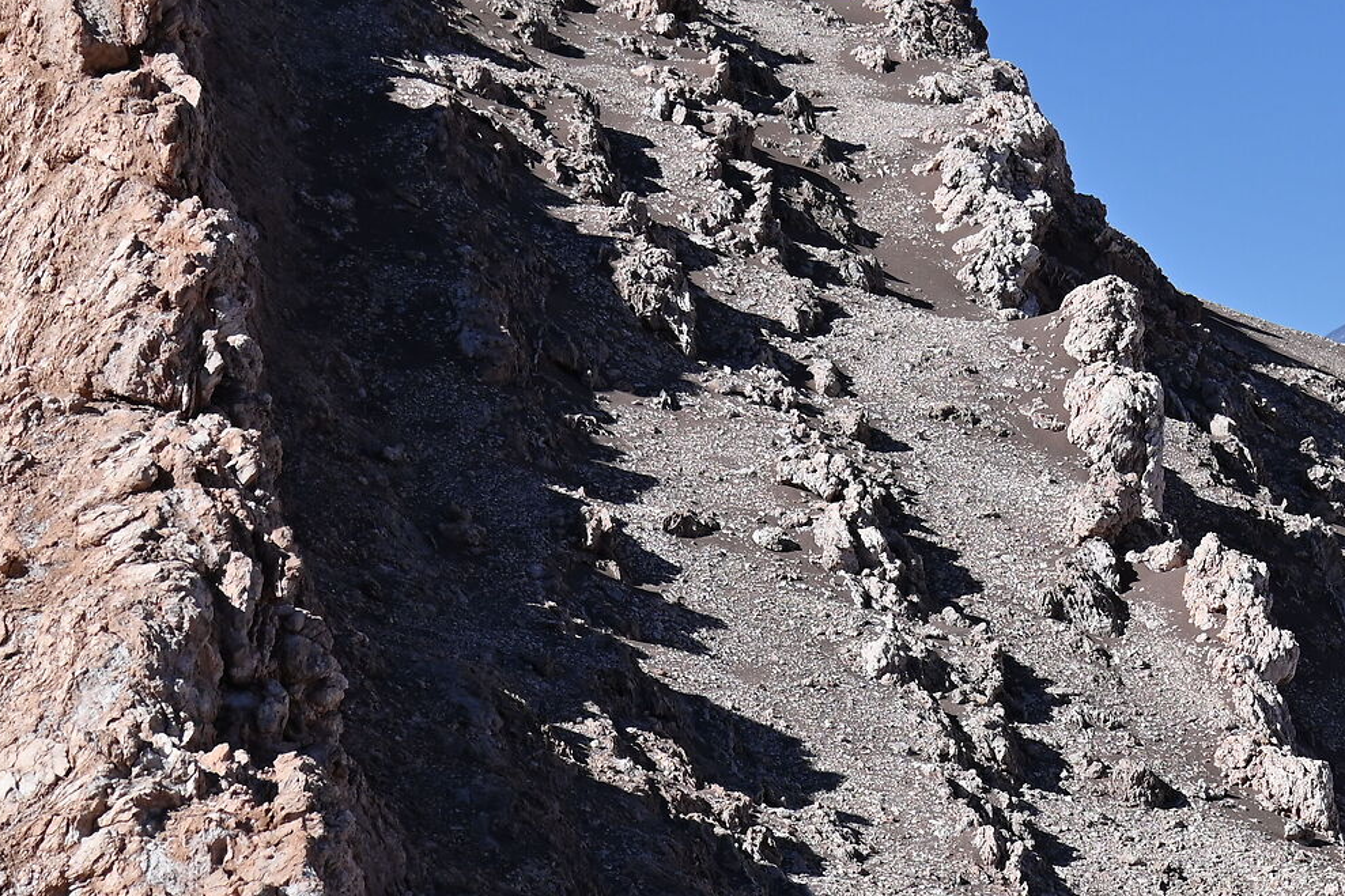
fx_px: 6798
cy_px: 450
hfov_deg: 11.3
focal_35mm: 182
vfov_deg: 7.5
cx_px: 957
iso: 100
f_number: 4.5
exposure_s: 1/2000
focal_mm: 50
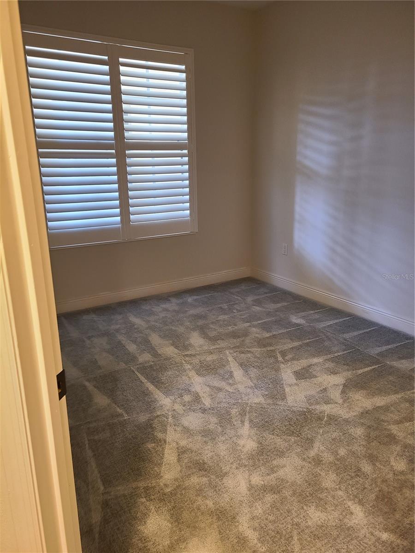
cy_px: 276
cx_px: 208
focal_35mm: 26
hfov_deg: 53.1
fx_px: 416
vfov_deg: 67.3
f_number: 1.8
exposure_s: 1/40
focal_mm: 5.4
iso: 500
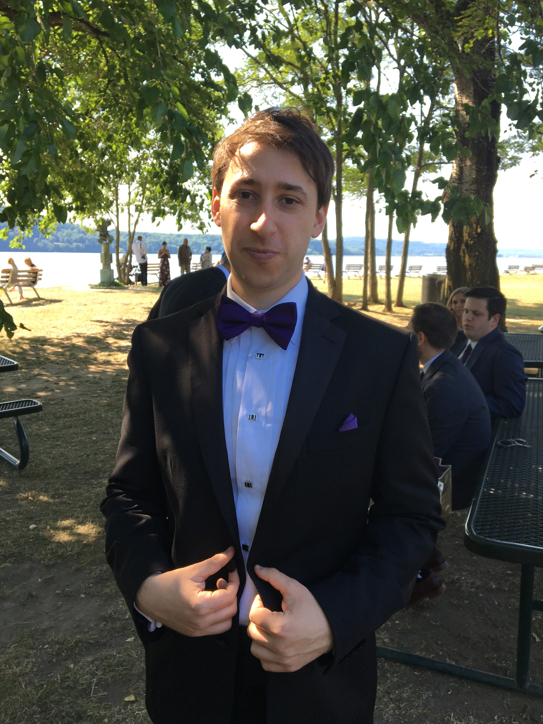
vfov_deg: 61.7
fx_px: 607
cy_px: 362
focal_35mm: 29
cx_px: 272
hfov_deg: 48.2
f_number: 2.2
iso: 25
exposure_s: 1/252
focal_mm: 4.15
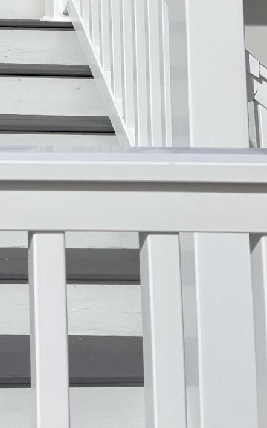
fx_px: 908
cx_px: -115
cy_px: -137
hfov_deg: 15.6
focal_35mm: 78
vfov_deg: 23.3
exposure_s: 1/14493
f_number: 1.6
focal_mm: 5.96
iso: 50
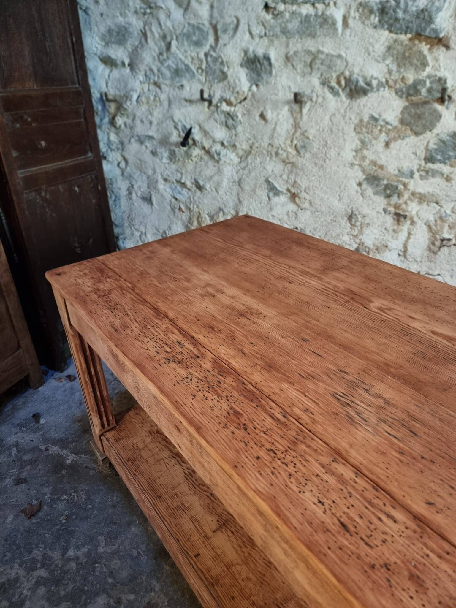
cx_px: 228
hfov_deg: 56.8
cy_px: 304
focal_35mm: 24
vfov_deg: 71.6
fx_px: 422
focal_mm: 6.7
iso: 640
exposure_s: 1/25
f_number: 1.8
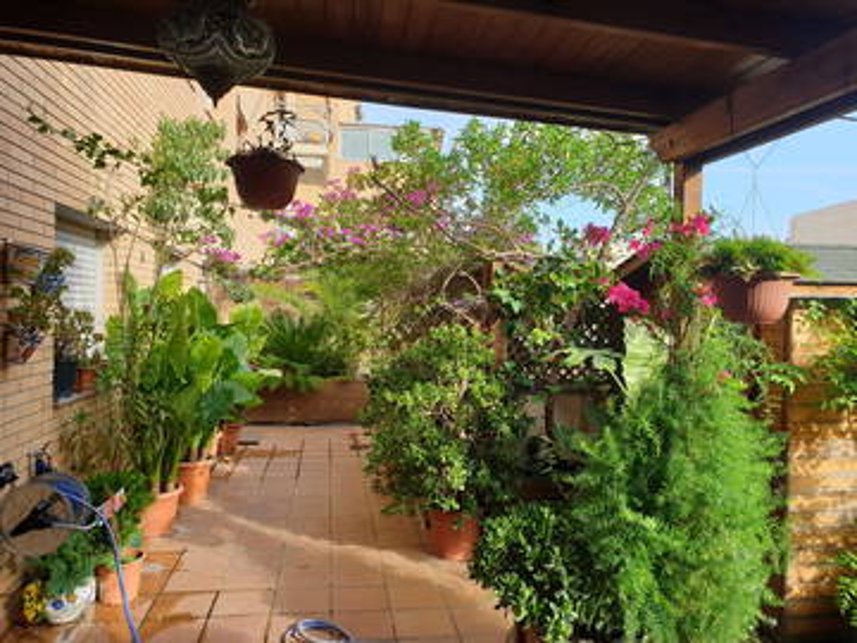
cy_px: 322
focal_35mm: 26
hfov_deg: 67.3
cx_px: 428
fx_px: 644
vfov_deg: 53.1
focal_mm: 4.3
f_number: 2.4
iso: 50
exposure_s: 1/406
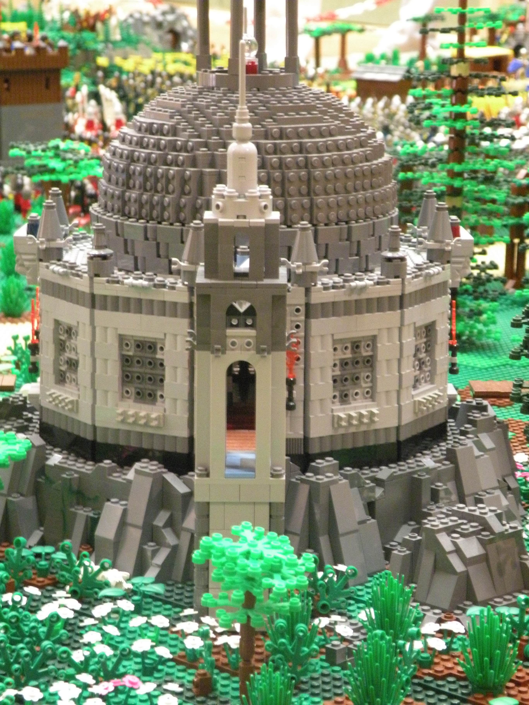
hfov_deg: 13.5
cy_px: 352
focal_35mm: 110
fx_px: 2241
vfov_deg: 17.9
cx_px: 264
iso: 551
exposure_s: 1/8
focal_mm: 19.4
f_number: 4
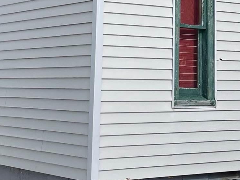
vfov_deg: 13.4
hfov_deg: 18.1
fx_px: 749
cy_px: -18
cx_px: 175
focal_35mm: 108
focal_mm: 4.2
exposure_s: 1/9091
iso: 32
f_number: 1.6
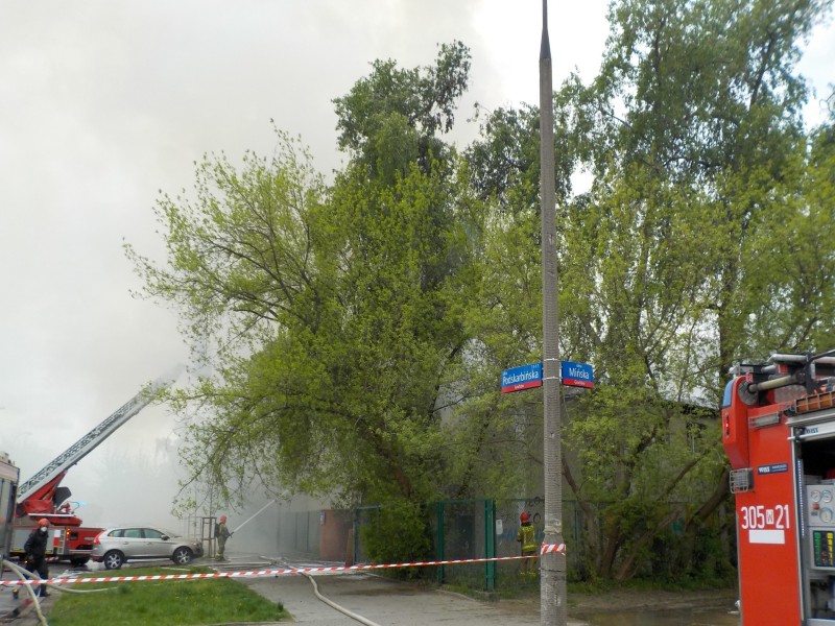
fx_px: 724
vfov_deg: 46.8
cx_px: 418
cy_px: 313
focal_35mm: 30
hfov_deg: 60.0
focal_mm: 4.1
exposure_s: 1/400
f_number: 3.3
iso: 125
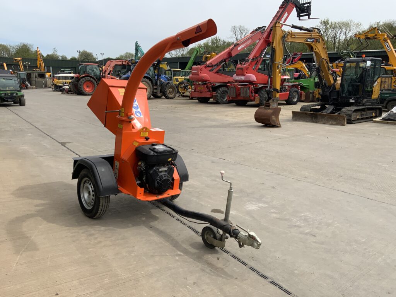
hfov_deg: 61.7
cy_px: 148
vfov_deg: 48.2
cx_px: 198
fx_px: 332
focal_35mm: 29
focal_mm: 3
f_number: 1.8
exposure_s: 1/1786
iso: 16
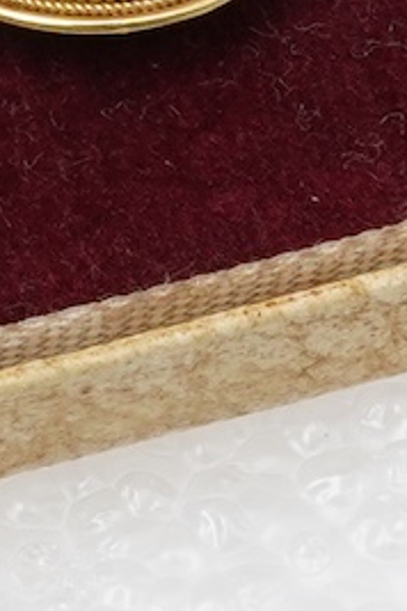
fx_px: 5630
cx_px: -325
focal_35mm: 332
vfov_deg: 6.2
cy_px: -204
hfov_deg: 4.1
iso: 640
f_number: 20
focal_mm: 30
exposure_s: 1/100
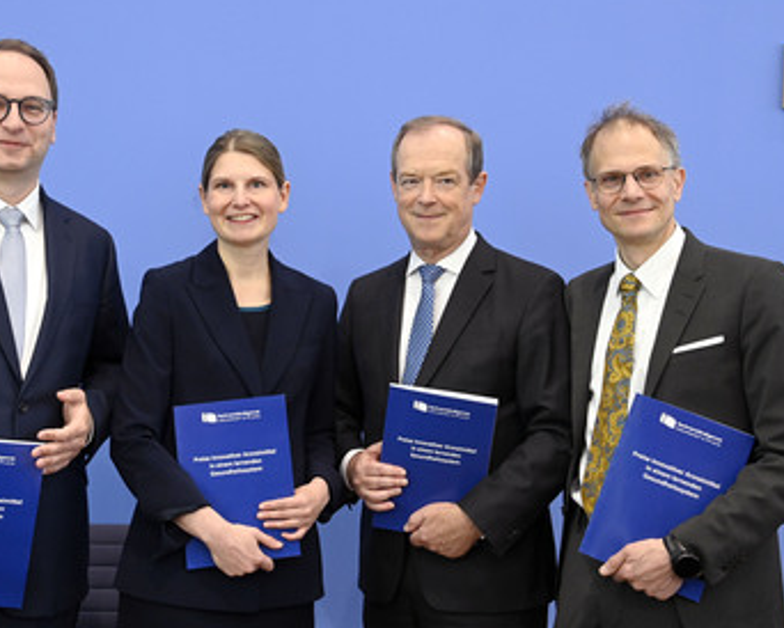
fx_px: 1091
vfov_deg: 32.1
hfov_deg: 39.4
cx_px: 317
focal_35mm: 47
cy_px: 293
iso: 4000
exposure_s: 1/400
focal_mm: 38
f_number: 5.6
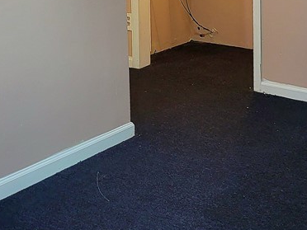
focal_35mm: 66
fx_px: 585
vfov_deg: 20.4
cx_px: 256
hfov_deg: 28.6
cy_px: -65
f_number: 1.8
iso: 200
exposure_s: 1/60.2
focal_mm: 5
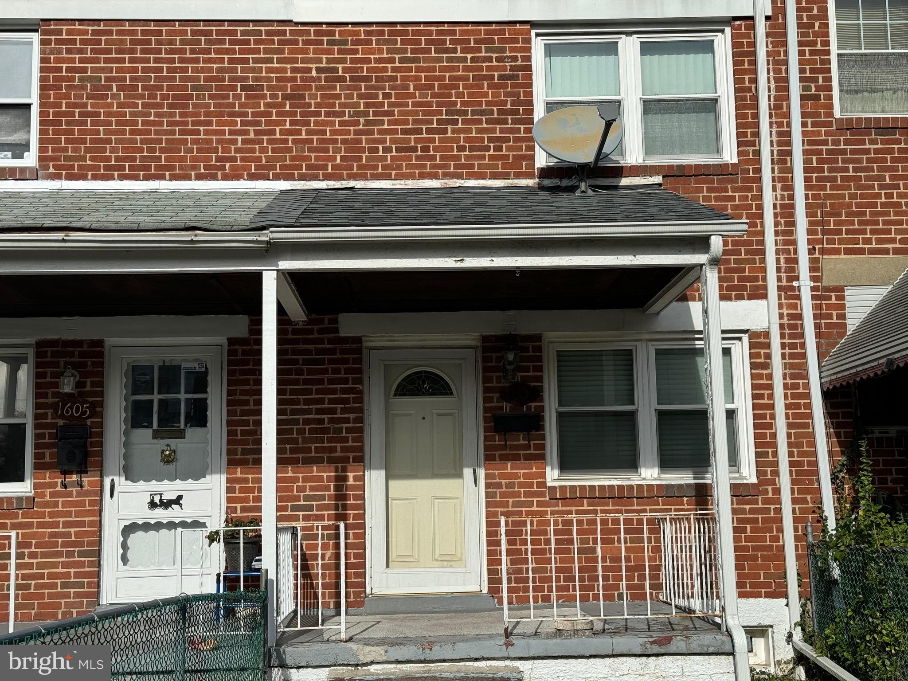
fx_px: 1259
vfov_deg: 30.3
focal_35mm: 48
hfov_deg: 39.7
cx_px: 454
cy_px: 340
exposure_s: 1/4975
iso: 64
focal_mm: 6.86
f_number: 1.78
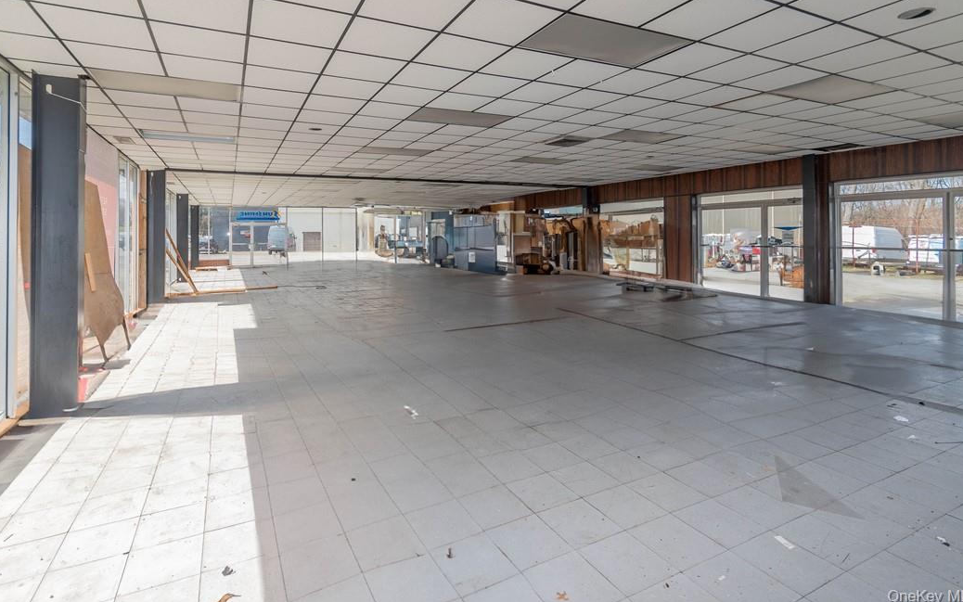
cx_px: 484
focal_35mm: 16
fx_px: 420
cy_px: 273
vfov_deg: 71.1
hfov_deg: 97.8
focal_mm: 10
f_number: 5.6
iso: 100
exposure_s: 1/125
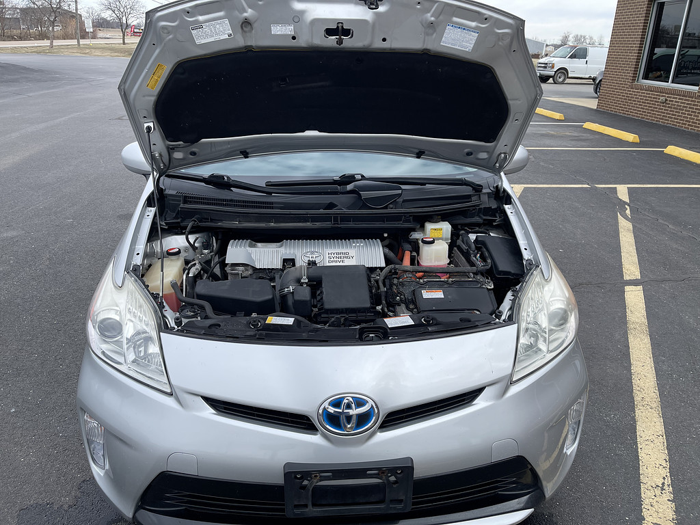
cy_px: 262
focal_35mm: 25
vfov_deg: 54.9
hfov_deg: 69.4
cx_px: 350
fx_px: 506
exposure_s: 1/930
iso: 32
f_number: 1.6
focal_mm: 5.1
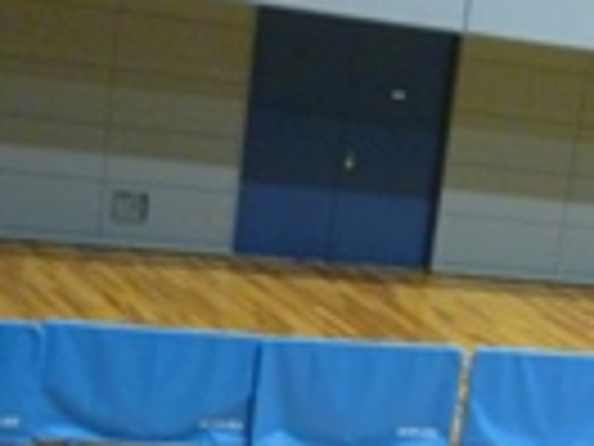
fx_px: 2162
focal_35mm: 126
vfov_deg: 11.1
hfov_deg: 15.2
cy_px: 775
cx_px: 659
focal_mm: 6.4
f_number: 3.5
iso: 400
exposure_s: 1/13
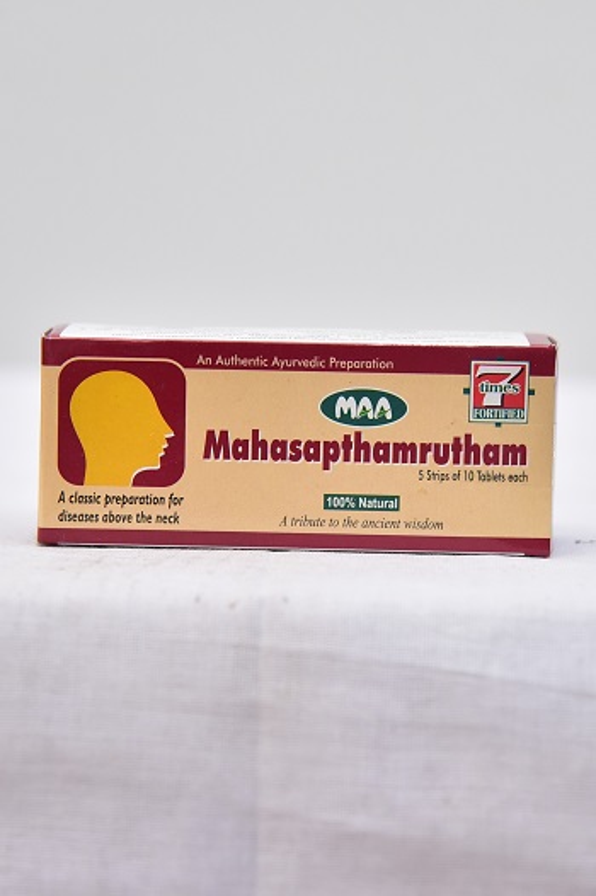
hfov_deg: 13.0
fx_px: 2611
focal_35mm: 105
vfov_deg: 19.5
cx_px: 298
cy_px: 448
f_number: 4.5
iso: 1600
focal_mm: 105
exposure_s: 1/125
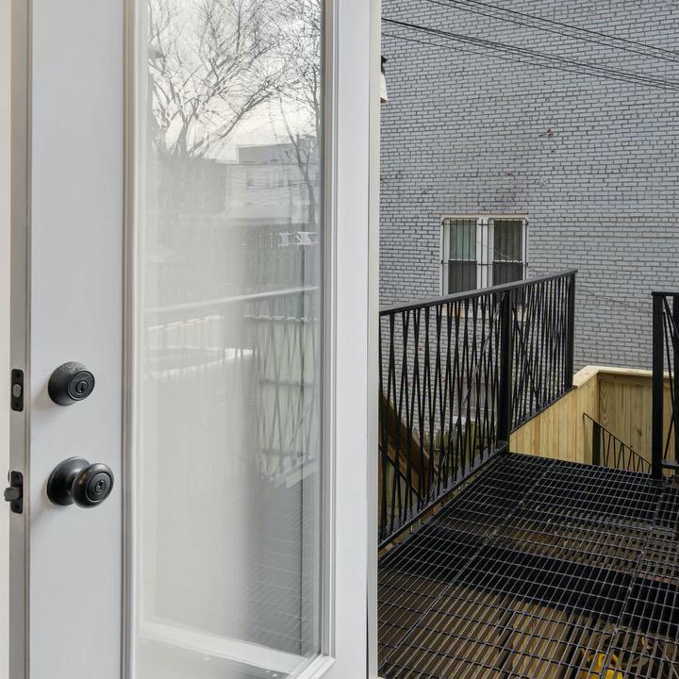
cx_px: 467
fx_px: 644
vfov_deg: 54.6
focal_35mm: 29
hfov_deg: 54.2
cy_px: 231
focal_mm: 16
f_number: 8
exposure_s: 1/60
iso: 320
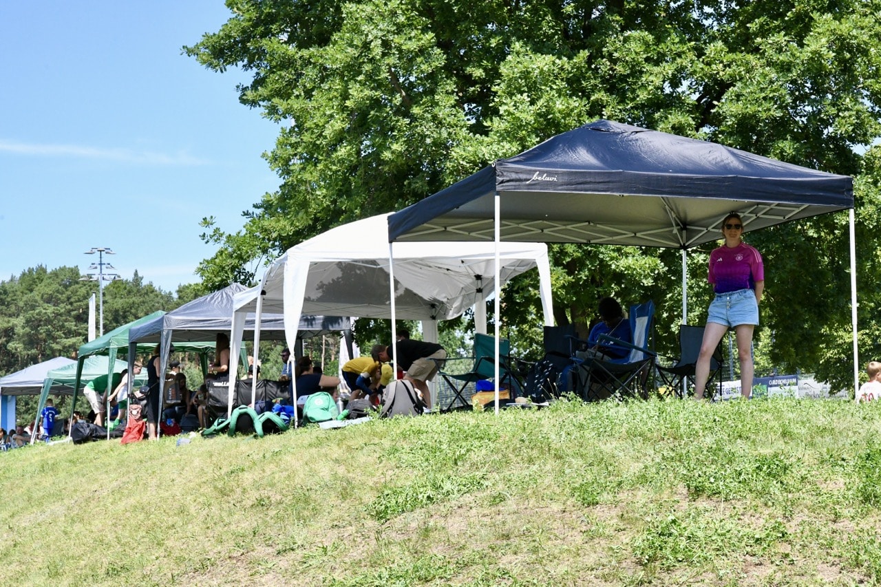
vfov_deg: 22.6
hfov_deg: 33.4
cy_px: 294
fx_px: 1468
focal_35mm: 60
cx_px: 440
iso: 3200
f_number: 14
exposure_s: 1/1250
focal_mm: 60
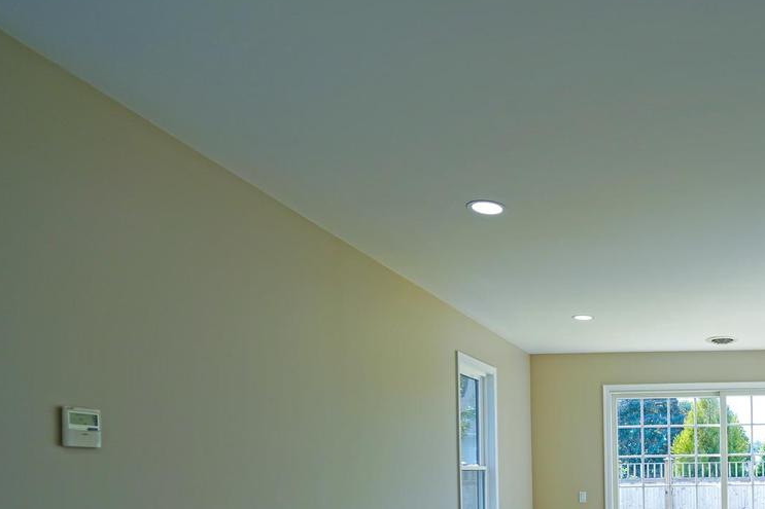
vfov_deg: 38.6
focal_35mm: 31
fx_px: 659
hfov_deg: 52.2
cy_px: 480
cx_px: 703
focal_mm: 16
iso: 100
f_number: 4
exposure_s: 1/160
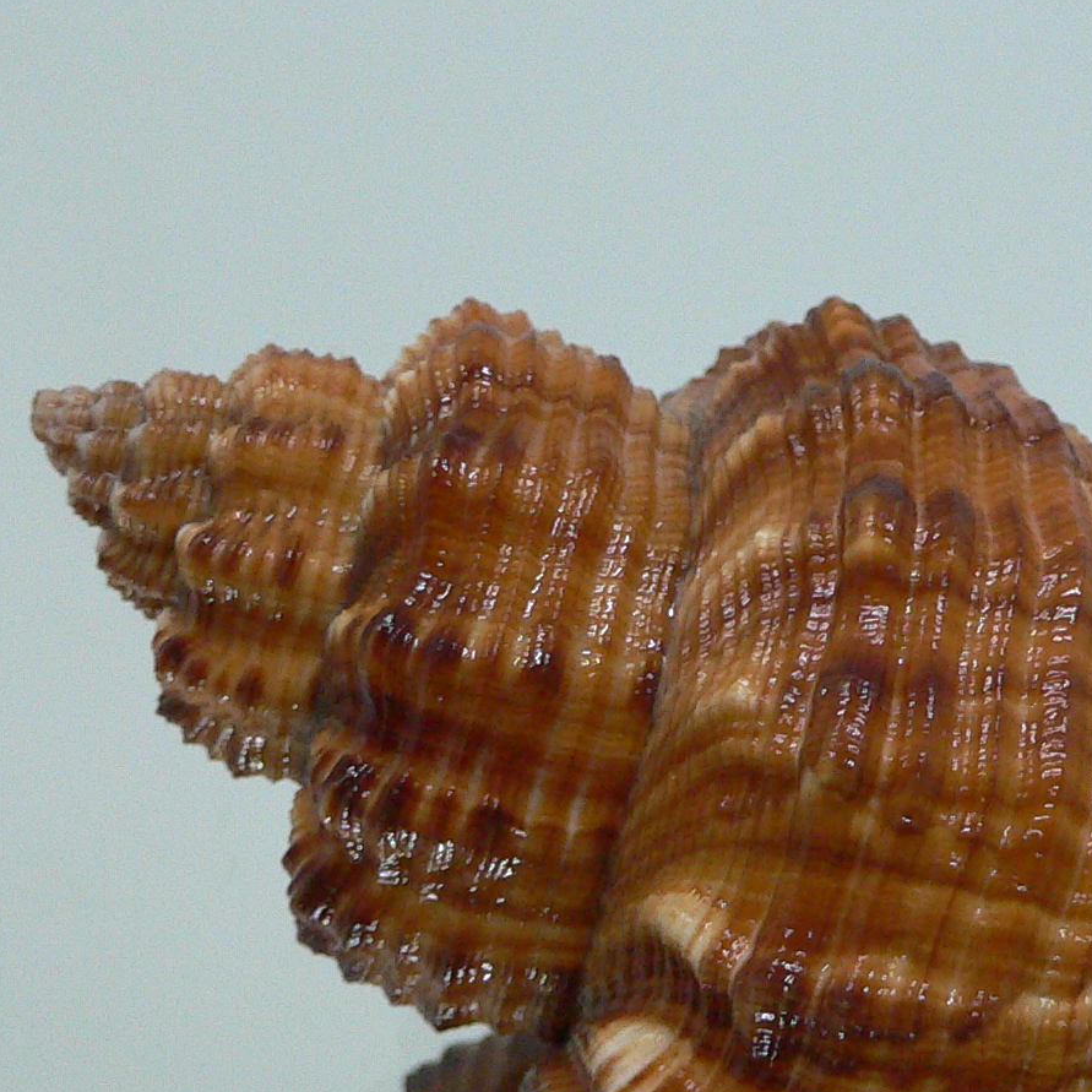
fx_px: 2498
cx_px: 782
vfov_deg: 24.5
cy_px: 776
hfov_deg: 24.5
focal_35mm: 70
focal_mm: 4.6
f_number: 2.8
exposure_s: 1/50
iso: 200
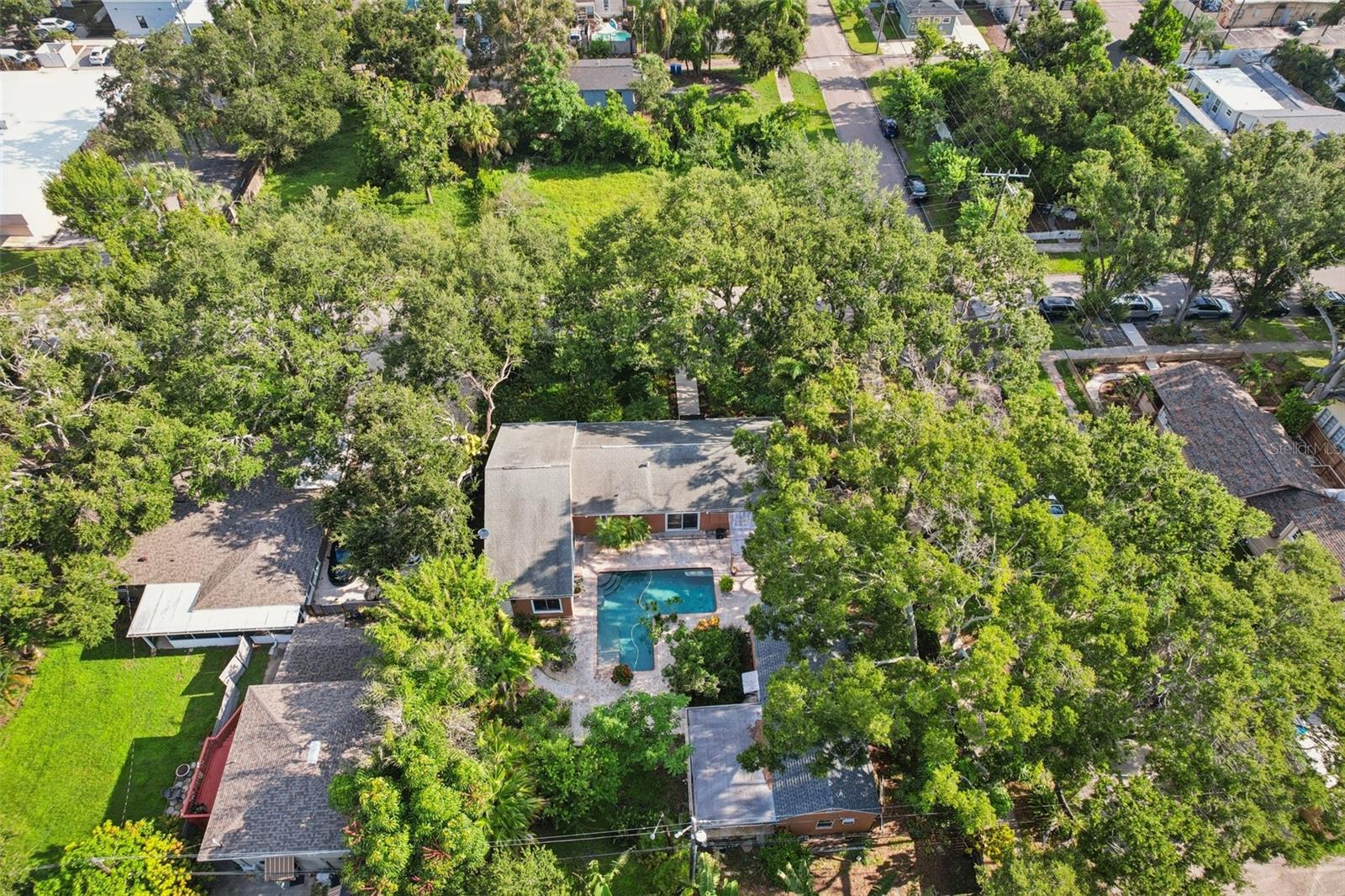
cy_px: 448
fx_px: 822
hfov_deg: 78.6
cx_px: 672
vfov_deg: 57.2
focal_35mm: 22
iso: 100
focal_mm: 8.38
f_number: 2.8
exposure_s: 1/500
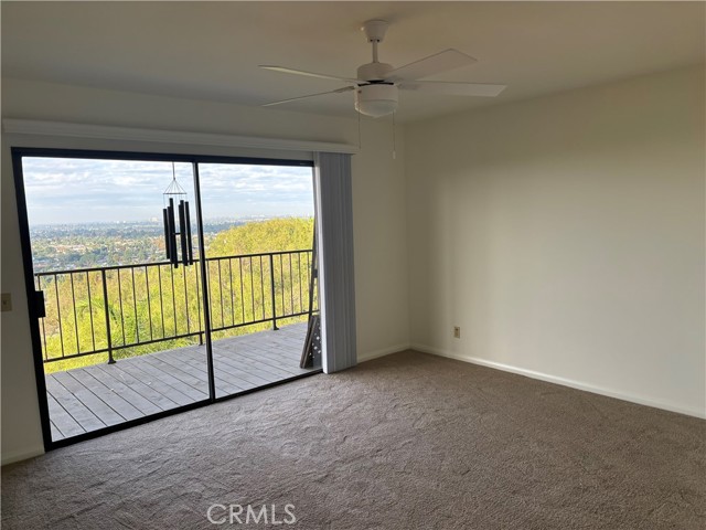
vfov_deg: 53.1
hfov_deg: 67.3
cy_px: 265
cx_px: 353
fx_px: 530
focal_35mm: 26
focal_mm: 5.96
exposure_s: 1/235
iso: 40
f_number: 1.6
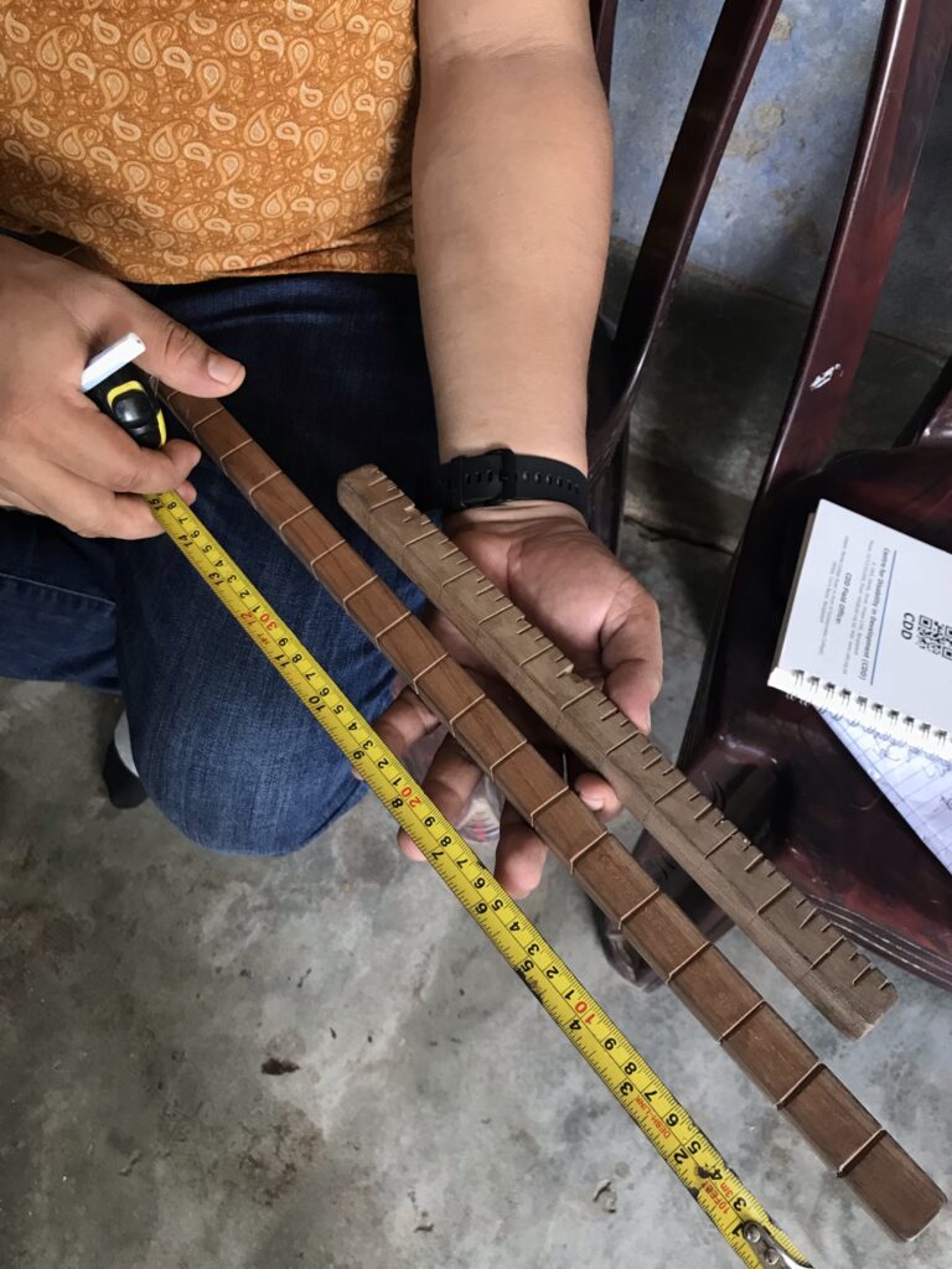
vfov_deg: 63.4
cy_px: 634
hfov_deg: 49.7
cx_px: 476
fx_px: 1027
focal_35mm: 28
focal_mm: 3.99
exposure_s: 1/25
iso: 32
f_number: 1.8
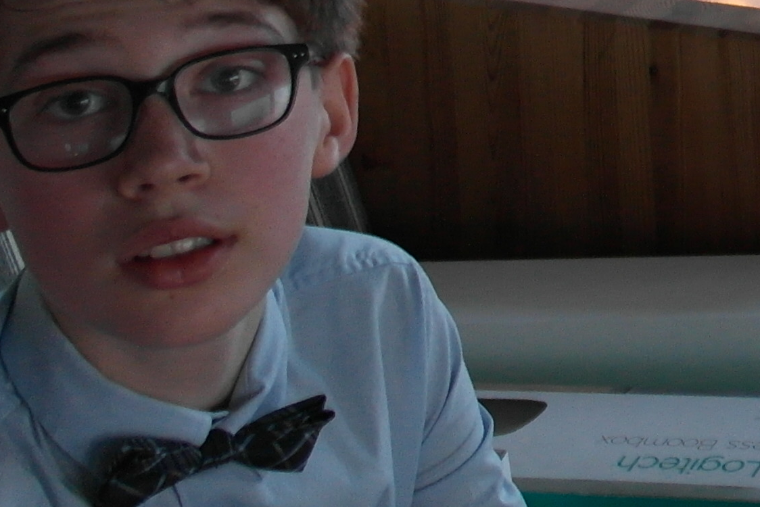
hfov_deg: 12.4
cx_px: 1519
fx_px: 3083
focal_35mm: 146
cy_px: -570
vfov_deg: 8.8
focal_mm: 20
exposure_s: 1/20
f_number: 3.5
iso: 400
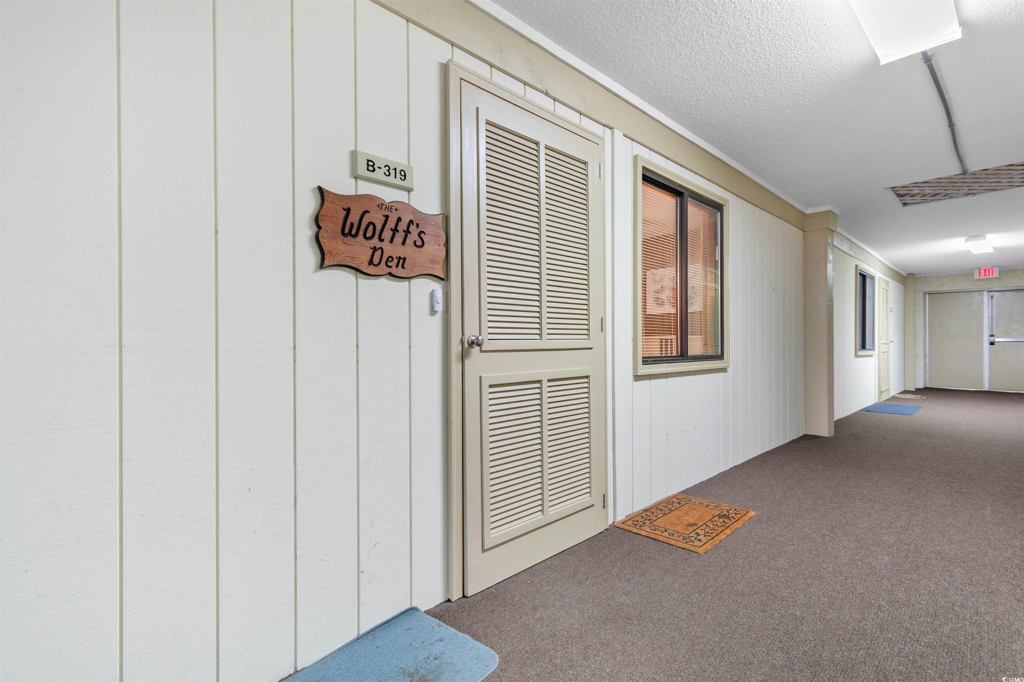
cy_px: 341
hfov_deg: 100.4
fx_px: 427
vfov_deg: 77.3
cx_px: 512
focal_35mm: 15
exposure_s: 1/4
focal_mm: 10
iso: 100
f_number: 4.5
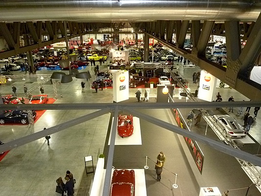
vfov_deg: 54.9
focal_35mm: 25
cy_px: 98
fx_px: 189
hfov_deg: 69.4
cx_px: 130
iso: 500
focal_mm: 4.5
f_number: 2.8
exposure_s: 1/30
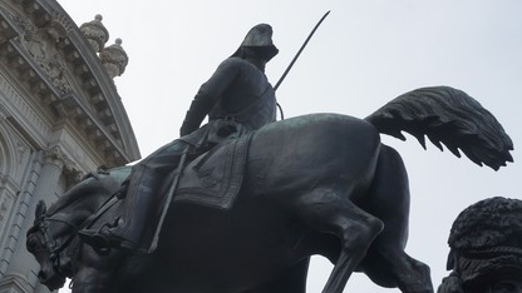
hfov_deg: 22.3
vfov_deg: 12.7
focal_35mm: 96
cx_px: 247
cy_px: 167
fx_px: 1323
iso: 200
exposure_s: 1/250
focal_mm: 55
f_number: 9
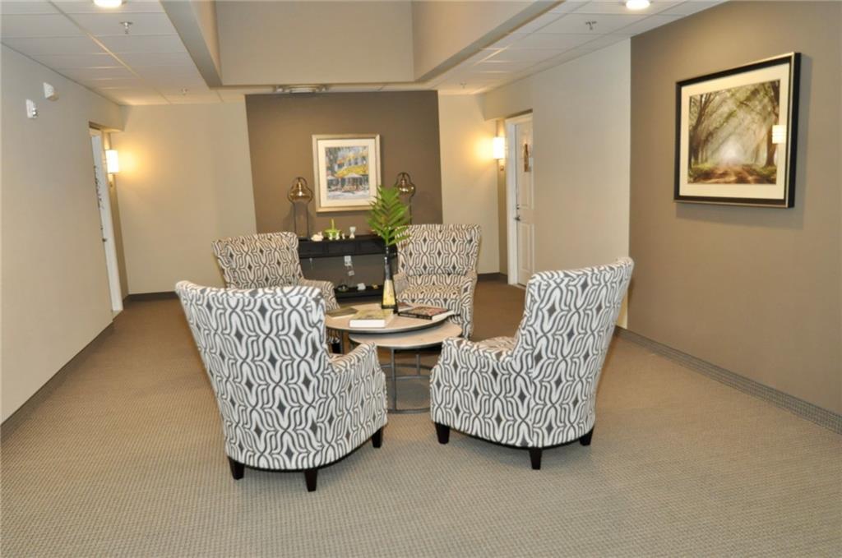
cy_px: 279
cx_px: 421
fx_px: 560
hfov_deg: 73.8
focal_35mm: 24
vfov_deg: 53.0
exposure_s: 1/60
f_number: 4
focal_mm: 16
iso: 800
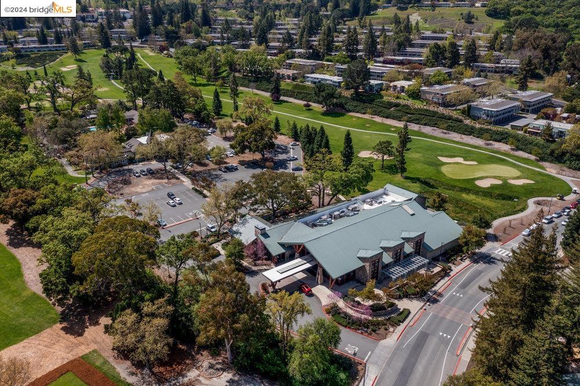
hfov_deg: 65.5
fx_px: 451
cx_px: 290
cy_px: 193
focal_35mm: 28
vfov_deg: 46.4
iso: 100
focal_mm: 10.26
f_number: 5
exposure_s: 1/320
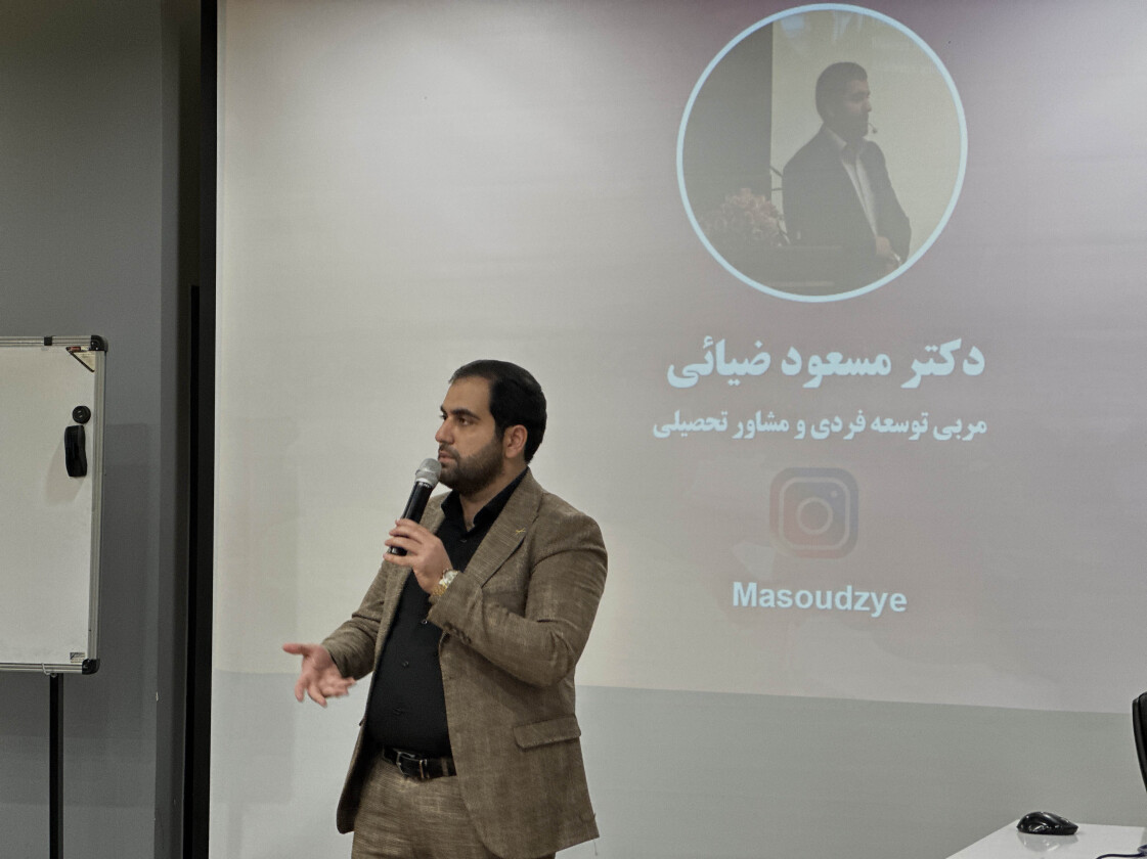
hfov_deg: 25.3
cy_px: 430
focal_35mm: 77
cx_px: 574
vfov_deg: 19.1
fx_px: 2551
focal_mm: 9
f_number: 2.8
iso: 200
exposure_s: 1/33
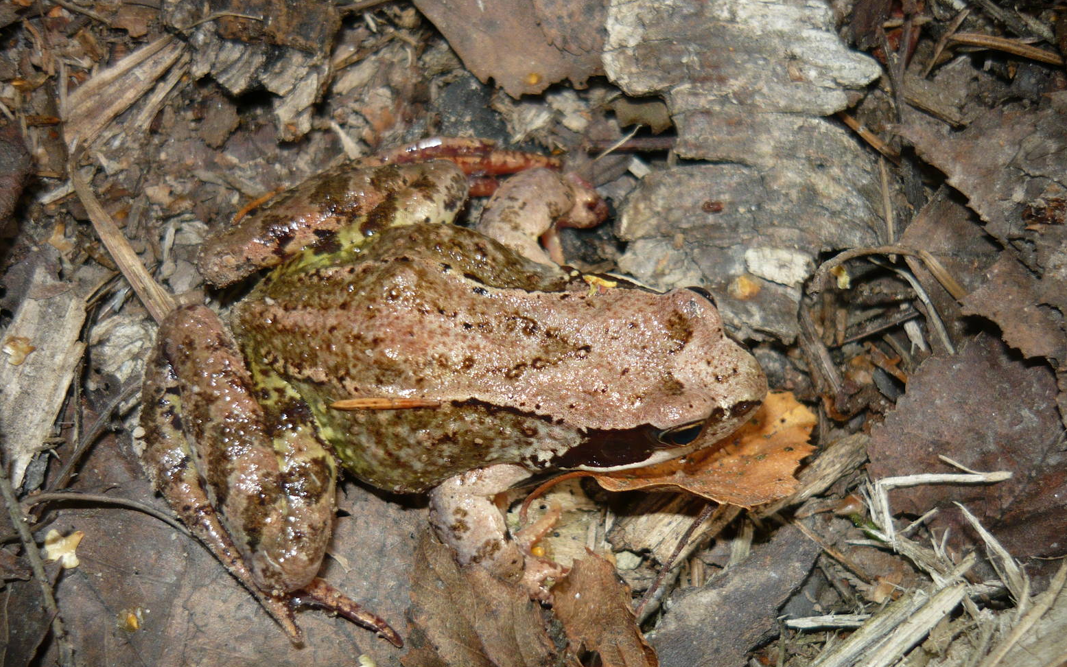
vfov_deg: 35.3
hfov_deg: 54.0
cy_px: 388
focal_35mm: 36
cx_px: 537
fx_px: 1047
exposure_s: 1/30
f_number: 2.8
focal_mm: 5.5
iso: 100
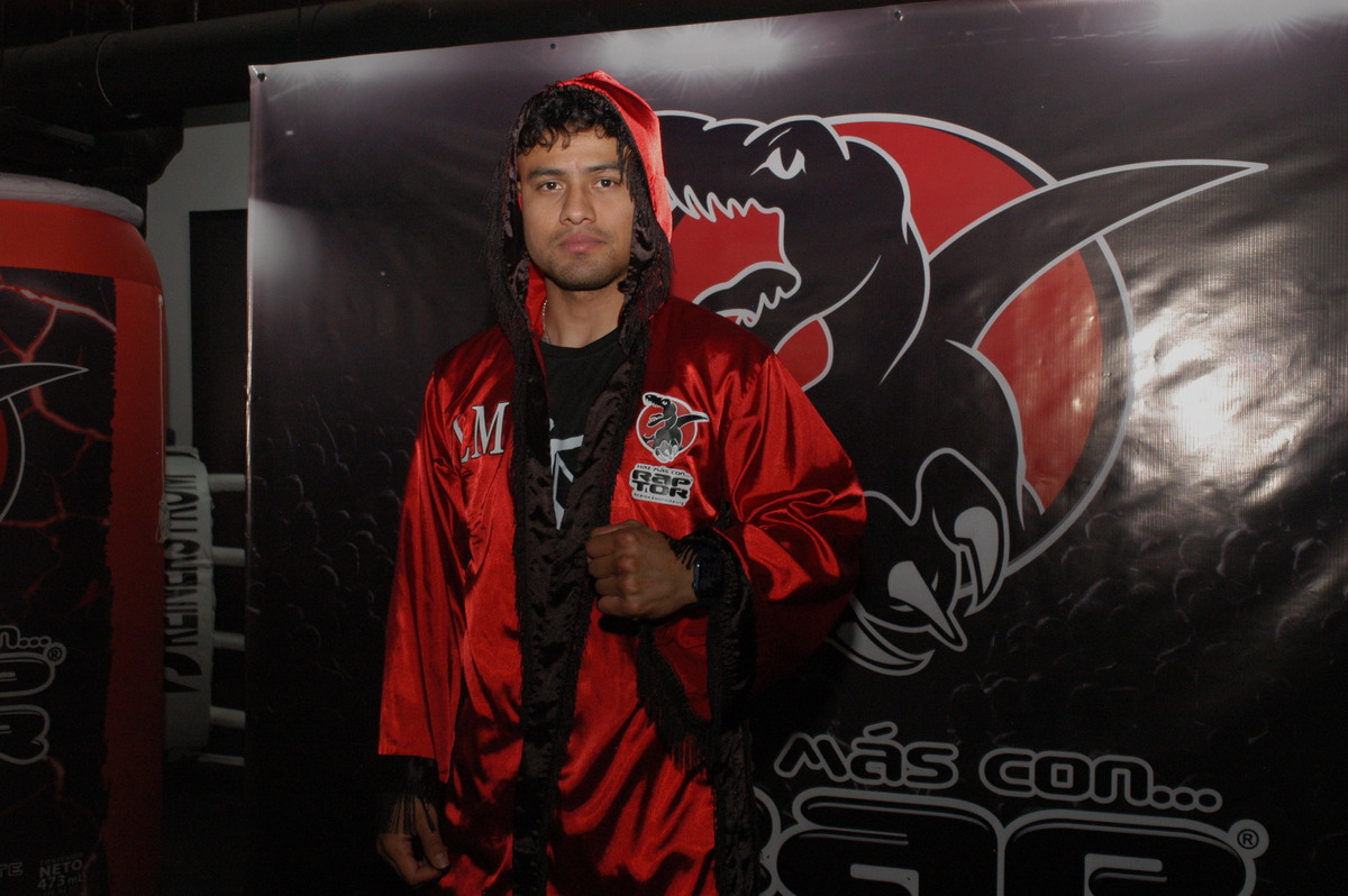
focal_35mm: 39
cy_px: 448
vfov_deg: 34.2
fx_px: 1459
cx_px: 674
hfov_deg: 49.6
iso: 800
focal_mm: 26
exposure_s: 1/40
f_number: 8
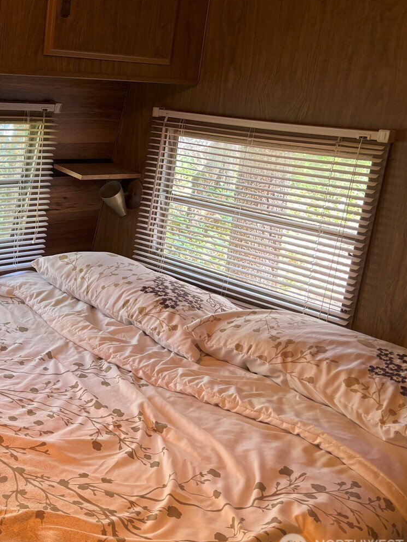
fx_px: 658
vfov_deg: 44.7
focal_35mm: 42
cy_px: 242
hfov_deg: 31.3
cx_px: -18
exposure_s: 1/60
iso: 125
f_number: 1.6
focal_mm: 5.96
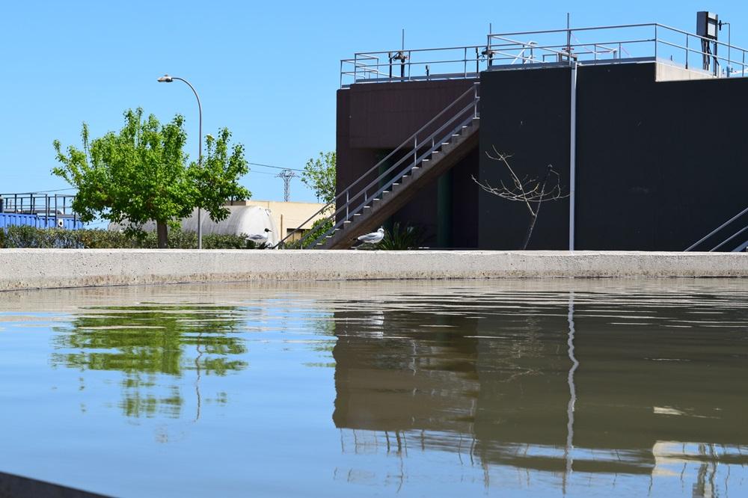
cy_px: 249
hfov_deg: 24.6
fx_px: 1714
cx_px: 374
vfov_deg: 16.5
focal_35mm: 82
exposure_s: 1/500
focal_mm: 55
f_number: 11
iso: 320
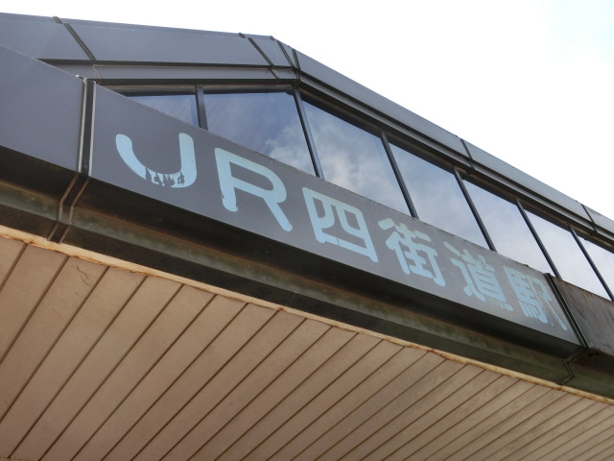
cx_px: 307
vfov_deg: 36.8
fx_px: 692
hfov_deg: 47.9
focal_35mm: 39
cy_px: 230
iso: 80
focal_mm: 6.9
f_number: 4.1
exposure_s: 1/250
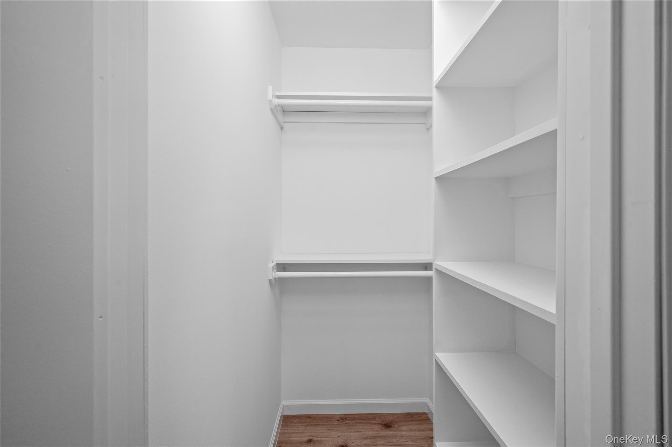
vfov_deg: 73.7
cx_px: 336
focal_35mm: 16
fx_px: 298
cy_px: 224
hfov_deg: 96.8
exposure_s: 1/160
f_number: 7.1
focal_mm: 16
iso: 320
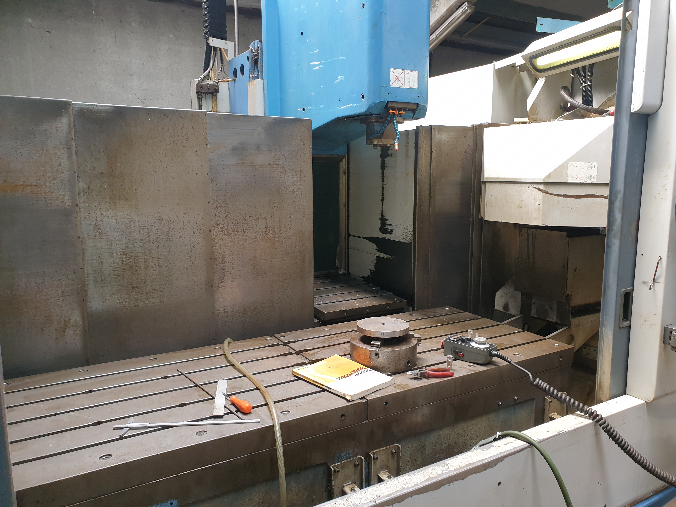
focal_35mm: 26
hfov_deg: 67.3
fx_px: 508
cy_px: 254
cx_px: 338
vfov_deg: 53.1
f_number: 2.4
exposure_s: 1/100
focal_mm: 4.3
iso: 100
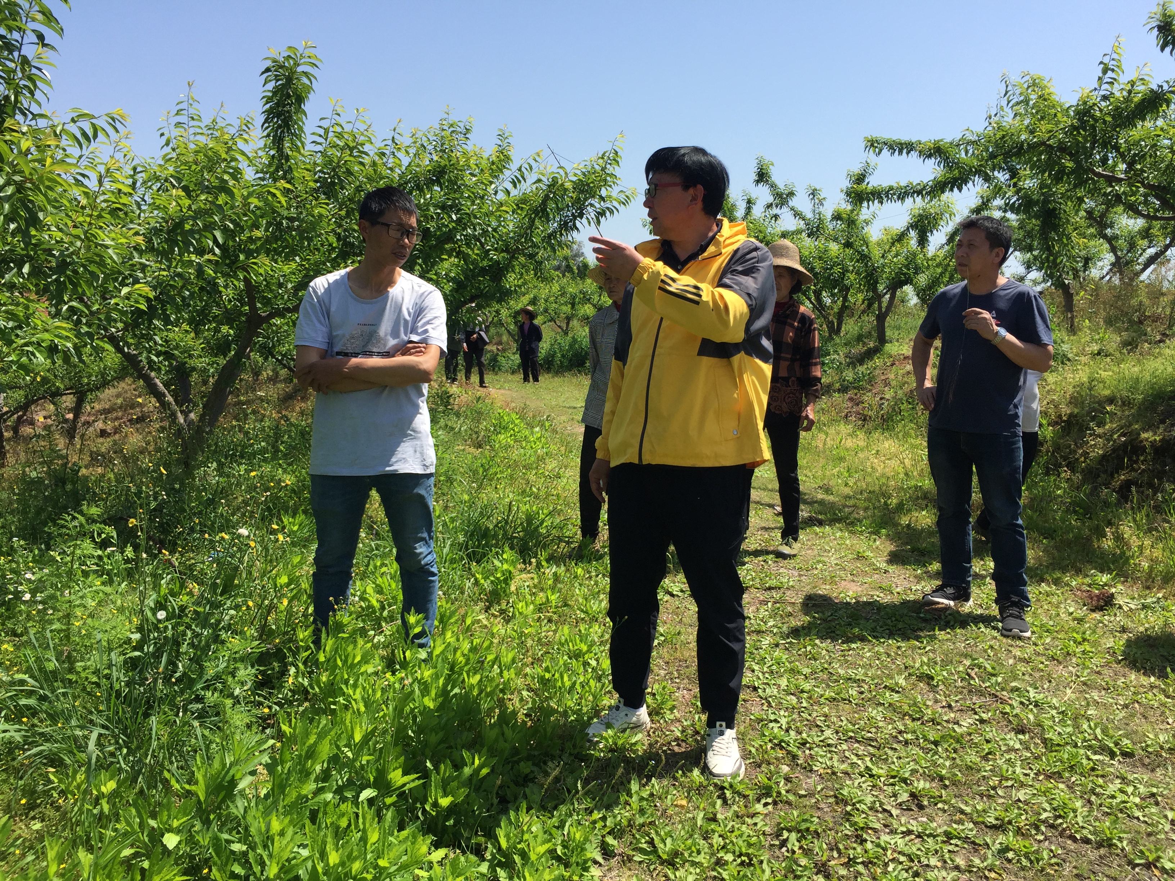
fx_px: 984
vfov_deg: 48.2
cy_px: 440
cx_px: 588
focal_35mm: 29
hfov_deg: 61.7
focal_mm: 4.15
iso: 32
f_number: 2.2
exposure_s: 1/1883
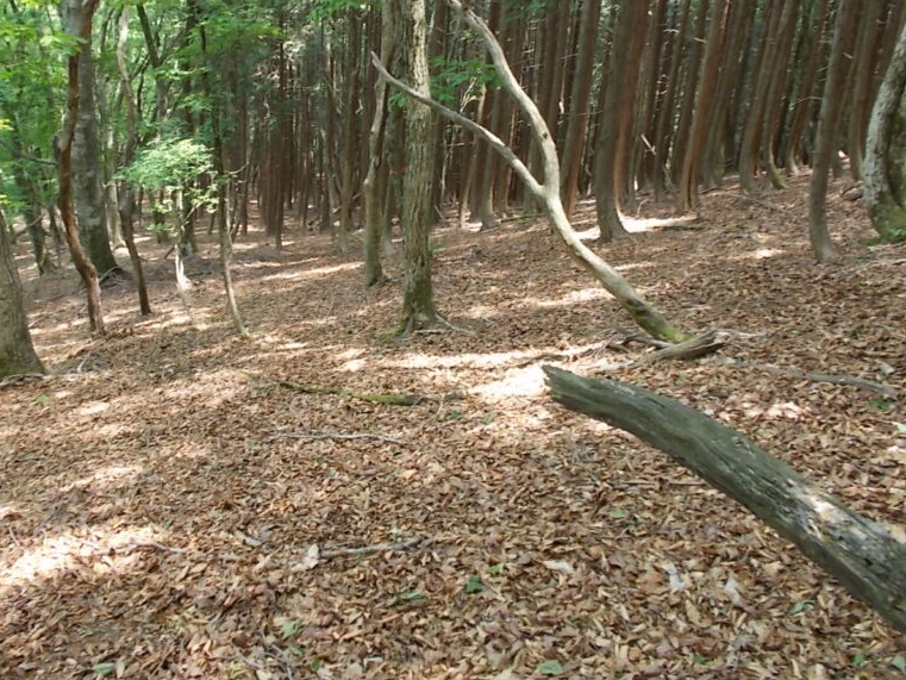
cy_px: 236
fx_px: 916
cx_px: 329
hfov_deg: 52.0
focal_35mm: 35
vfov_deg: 40.3
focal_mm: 4.6
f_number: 3.2
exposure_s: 1/25
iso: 80
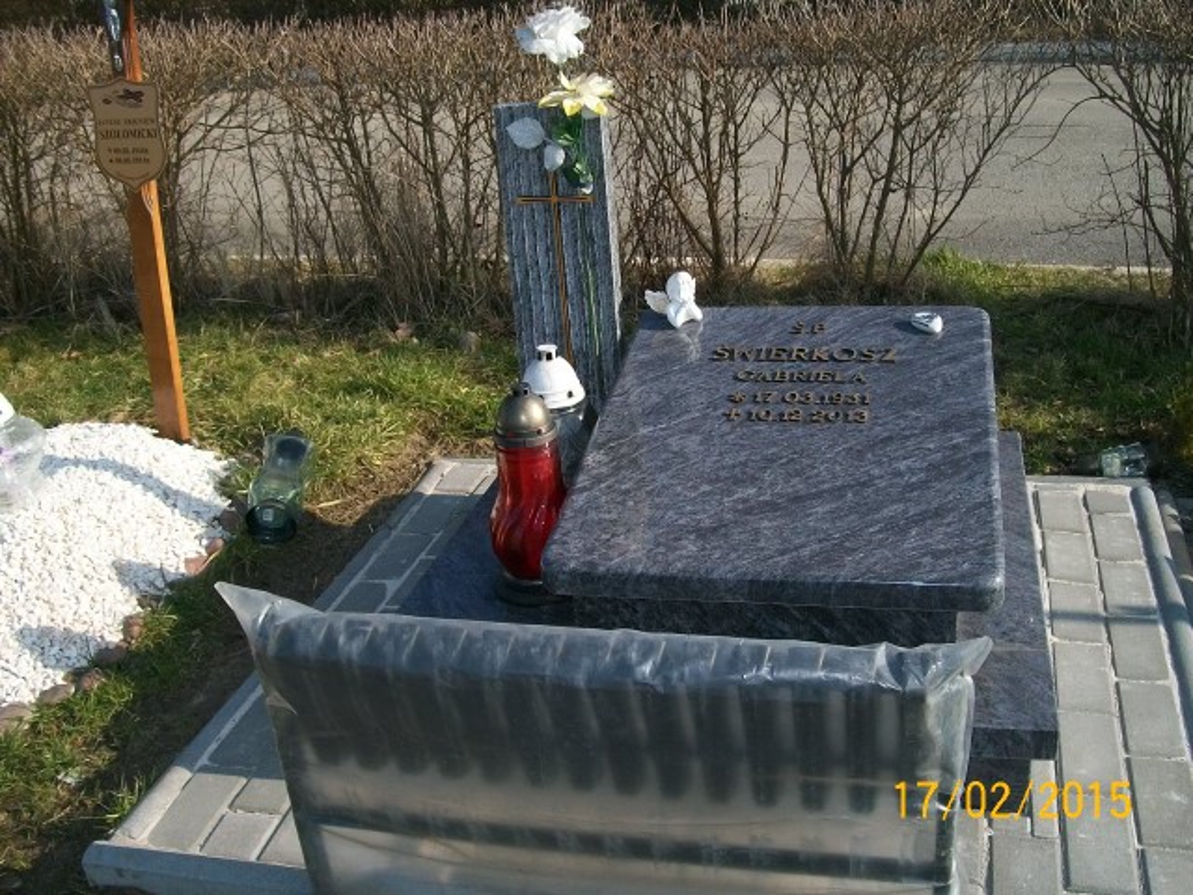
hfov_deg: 51.4
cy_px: 448
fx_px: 1241
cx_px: 596
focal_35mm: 36
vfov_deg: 39.7
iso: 80
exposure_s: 1/400
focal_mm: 6
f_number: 4.8
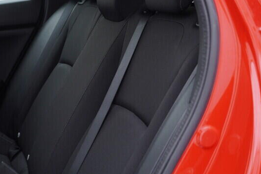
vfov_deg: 19.7
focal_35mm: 69
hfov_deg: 27.9
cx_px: 16
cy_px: 85
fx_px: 500
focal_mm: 24
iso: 160
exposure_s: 1/40
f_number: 2.8
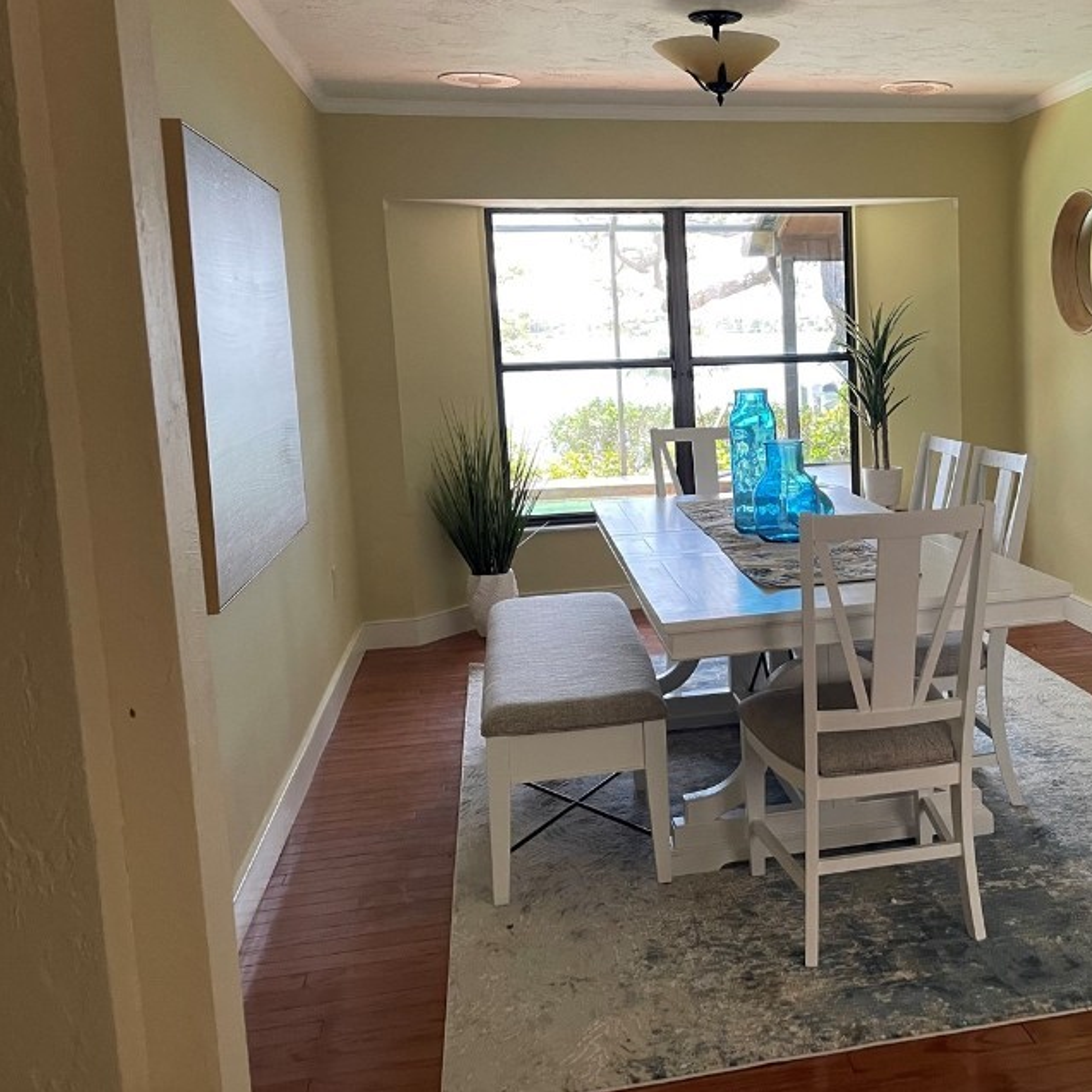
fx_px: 1321
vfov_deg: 44.9
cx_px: 836
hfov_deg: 43.3
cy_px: 493
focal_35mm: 37
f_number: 1.6
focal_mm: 4.2
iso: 200
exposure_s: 1/60
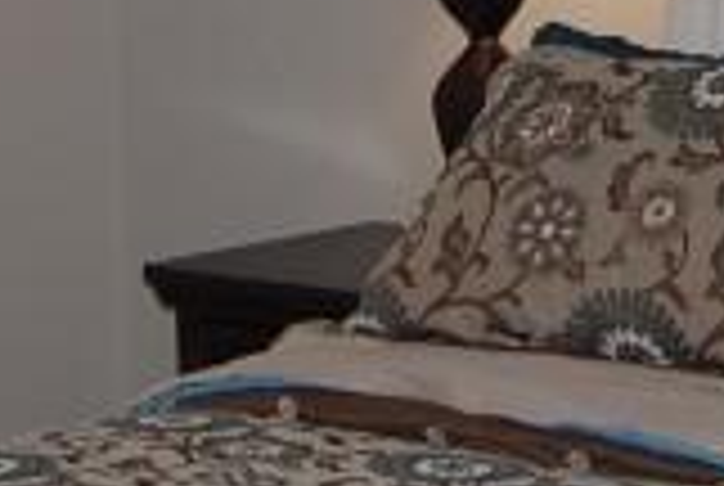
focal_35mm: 192
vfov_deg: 7.1
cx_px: 409
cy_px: -144
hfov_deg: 10.7
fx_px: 3868
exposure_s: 1/60
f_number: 3.5
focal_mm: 18
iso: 200
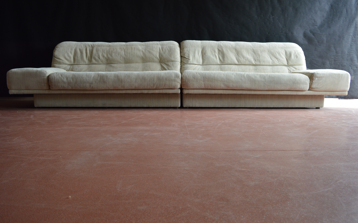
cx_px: 180
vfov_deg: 44.5
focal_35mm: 28
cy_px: 103
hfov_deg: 66.5
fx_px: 273
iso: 400
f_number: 5
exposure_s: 1/100
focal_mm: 18
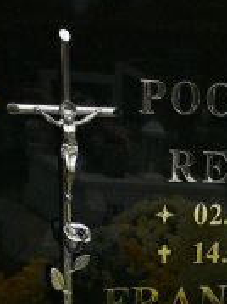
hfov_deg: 11.5
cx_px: 305
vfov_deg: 14.1
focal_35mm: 125
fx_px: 1094
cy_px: 537
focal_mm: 5.2
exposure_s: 1/400
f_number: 2.8
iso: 80
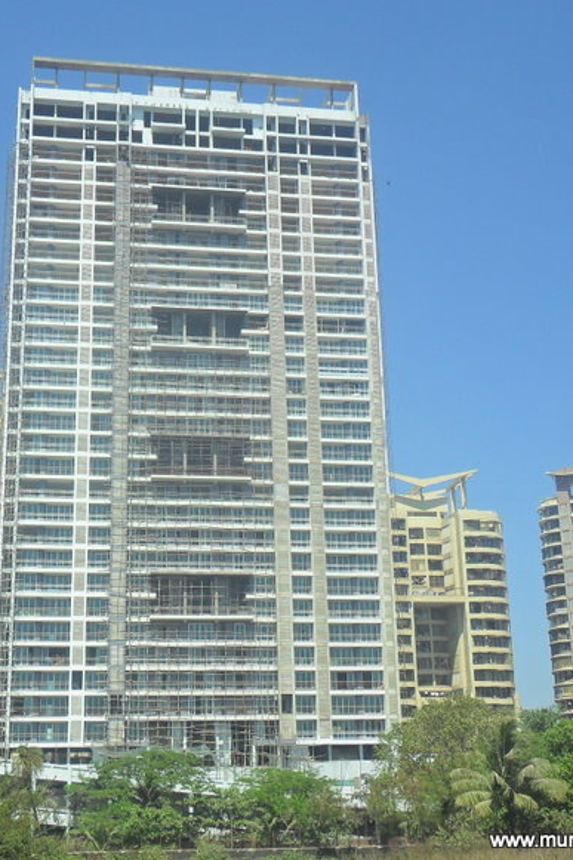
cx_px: 267
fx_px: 1266
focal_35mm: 53
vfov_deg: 37.5
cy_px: 432
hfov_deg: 25.5
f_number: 4
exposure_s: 1/1000
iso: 100
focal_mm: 6.6
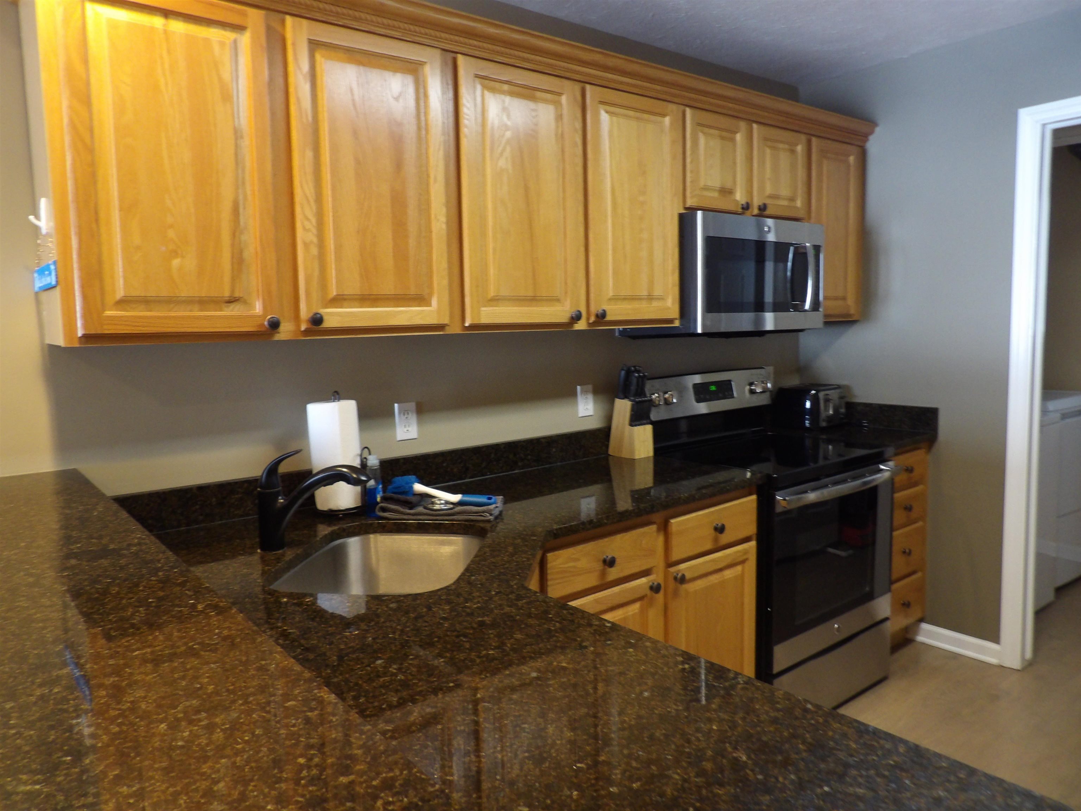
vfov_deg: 56.8
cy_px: 406
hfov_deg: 71.6
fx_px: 749
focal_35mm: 24
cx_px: 540
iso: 283
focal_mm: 4.3
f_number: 2.8
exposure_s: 1/17
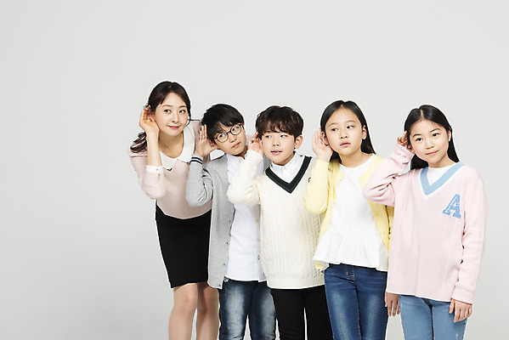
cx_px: 254
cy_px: 170
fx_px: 990
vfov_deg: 19.5
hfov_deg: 28.8
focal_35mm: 70
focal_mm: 70
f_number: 18
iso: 100
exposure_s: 1/125
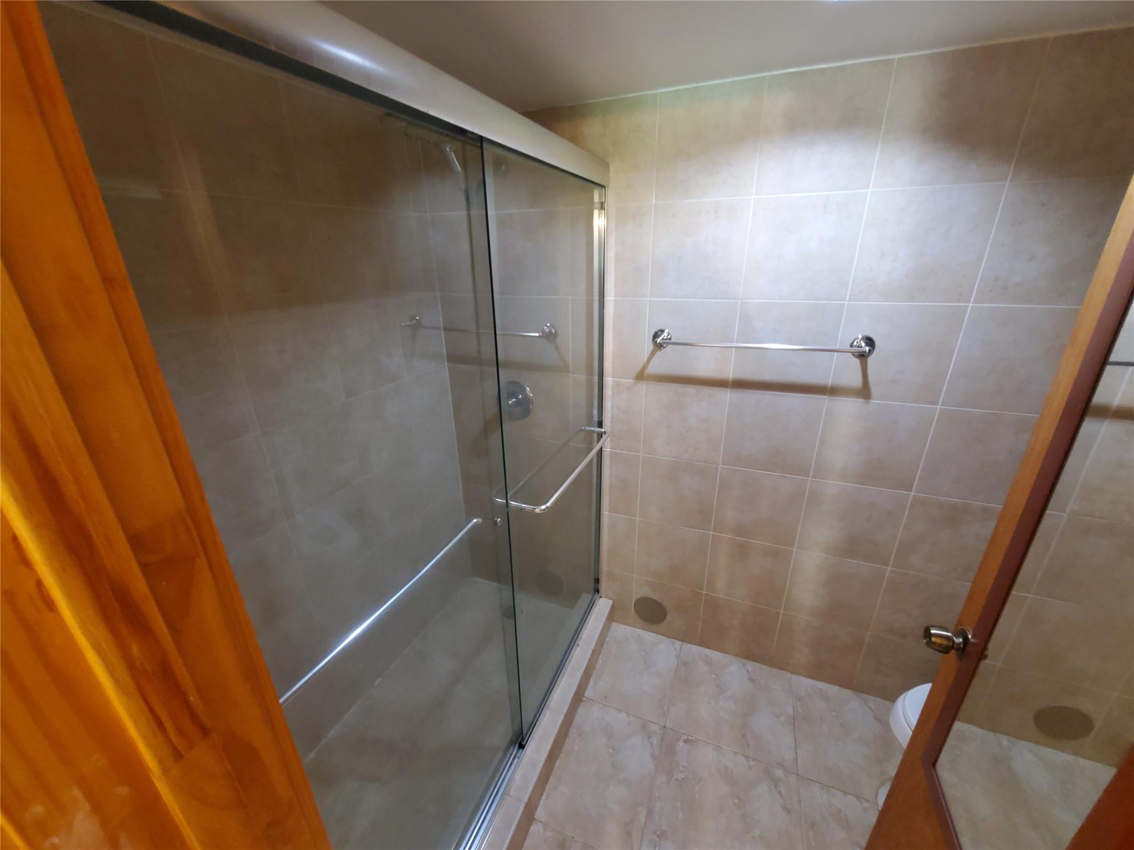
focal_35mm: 13
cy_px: 425
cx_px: 567
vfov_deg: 89.9
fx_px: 426
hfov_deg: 106.2
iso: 800
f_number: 2.2
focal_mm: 1.8
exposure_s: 1/17
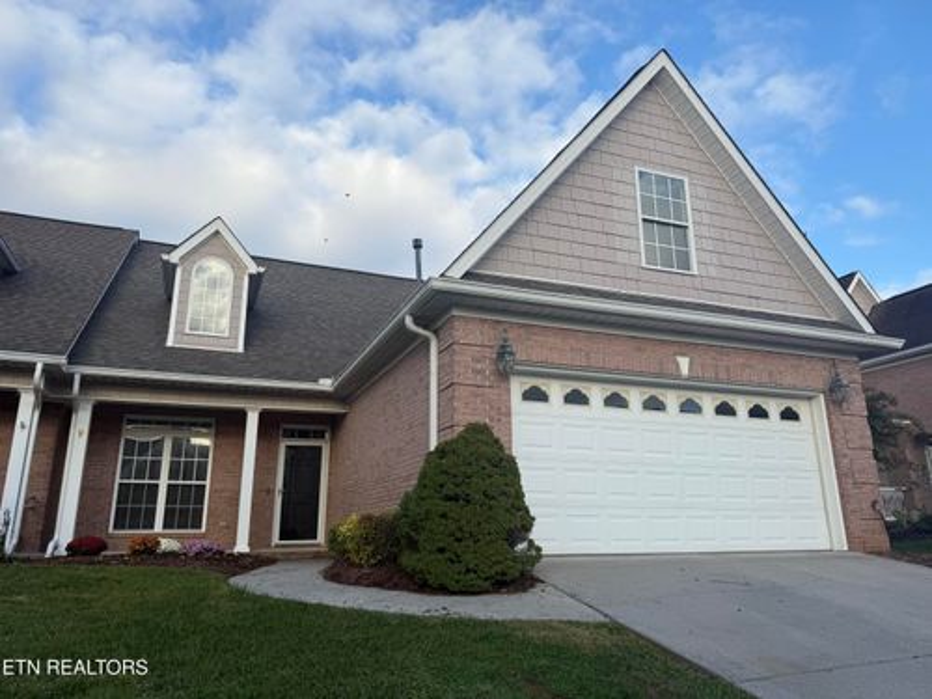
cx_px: 466
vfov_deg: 56.8
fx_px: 646
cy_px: 350
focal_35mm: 24
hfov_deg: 71.6
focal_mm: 6.76
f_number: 1.78
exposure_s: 1/2053
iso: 80
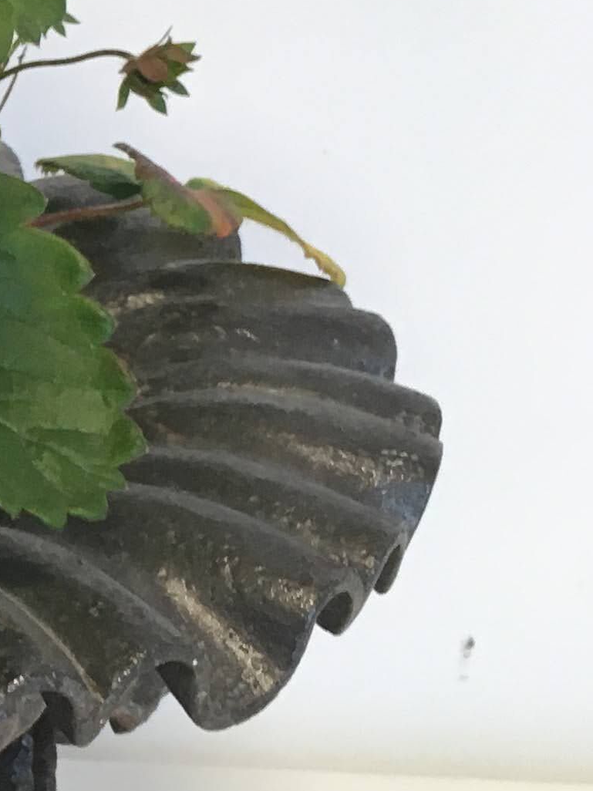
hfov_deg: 11.8
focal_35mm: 114
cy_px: 223
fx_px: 2605
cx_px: -530
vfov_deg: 17.2
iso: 80
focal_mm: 4.15
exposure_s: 1/33
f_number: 2.2
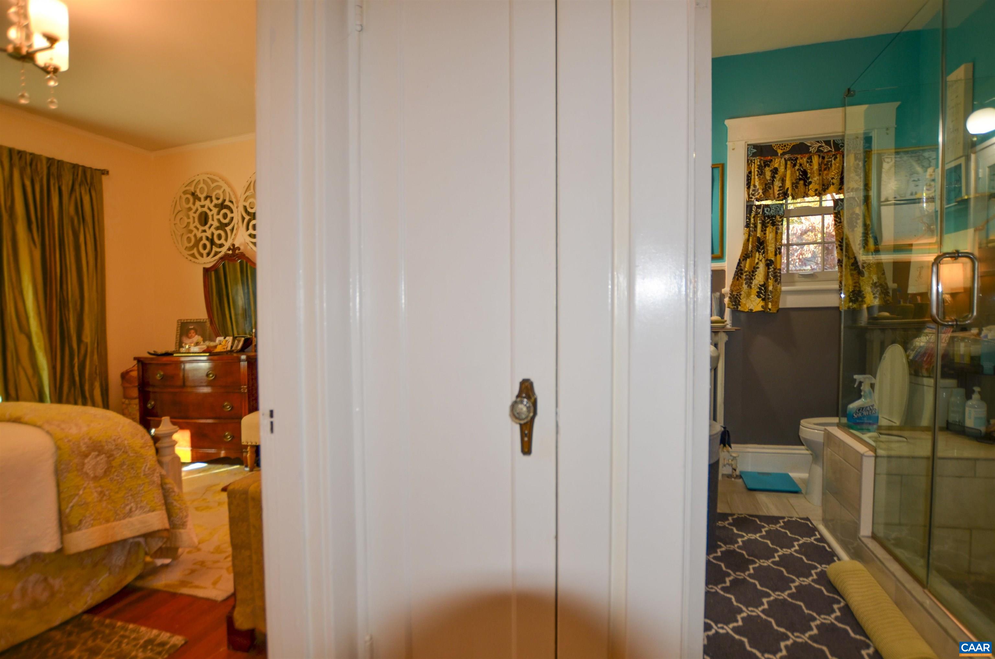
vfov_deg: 77.1
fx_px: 414
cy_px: 330
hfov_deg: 100.5
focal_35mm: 15
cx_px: 498
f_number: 3.5
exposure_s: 1/60
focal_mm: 10
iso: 100
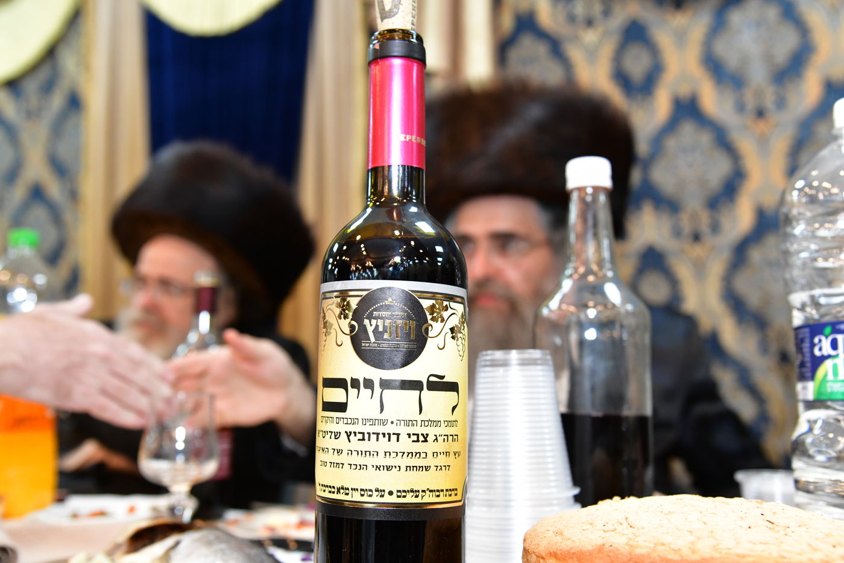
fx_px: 938
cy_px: 282
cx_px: 422
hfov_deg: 48.5
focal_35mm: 40
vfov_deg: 33.4
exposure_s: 1/100
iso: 2500
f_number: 5.6
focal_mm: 40
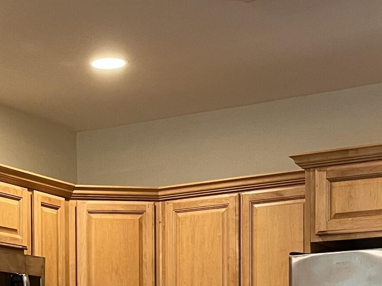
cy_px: 383
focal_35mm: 90
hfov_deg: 21.1
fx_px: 993
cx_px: 15
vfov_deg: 15.5
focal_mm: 5.1
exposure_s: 1/60
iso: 160
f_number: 1.6
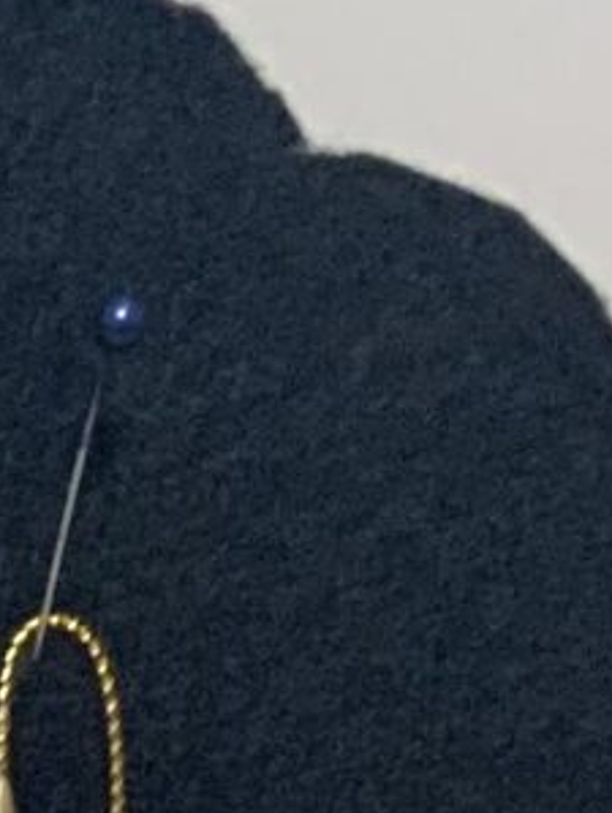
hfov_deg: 5.7
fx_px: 5834
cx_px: -1118
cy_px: 2235
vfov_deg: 7.3
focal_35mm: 248
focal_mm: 3
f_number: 1.8
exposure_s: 1/60
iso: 250
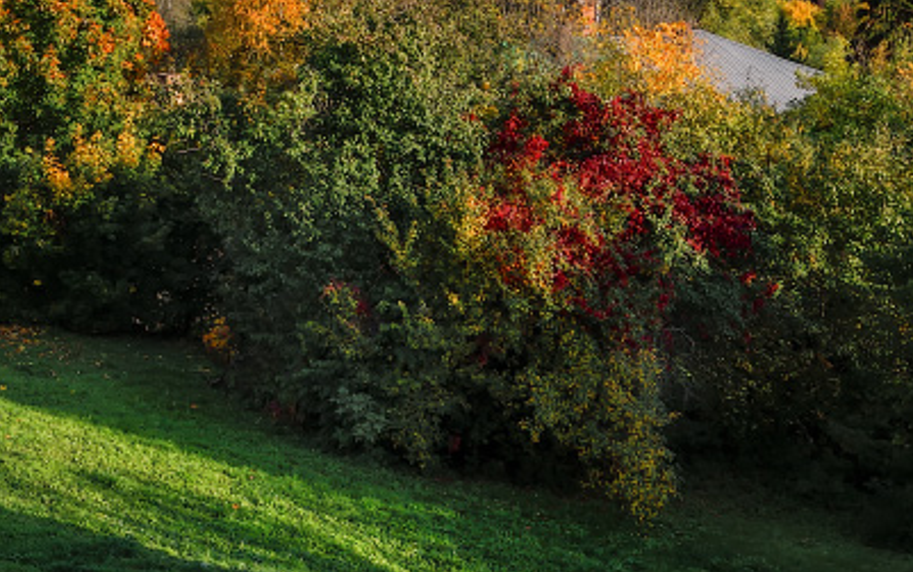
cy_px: -261
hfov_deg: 28.5
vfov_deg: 18.3
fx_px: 1593
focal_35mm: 64
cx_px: -139
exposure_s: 1/160
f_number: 11
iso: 100
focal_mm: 18
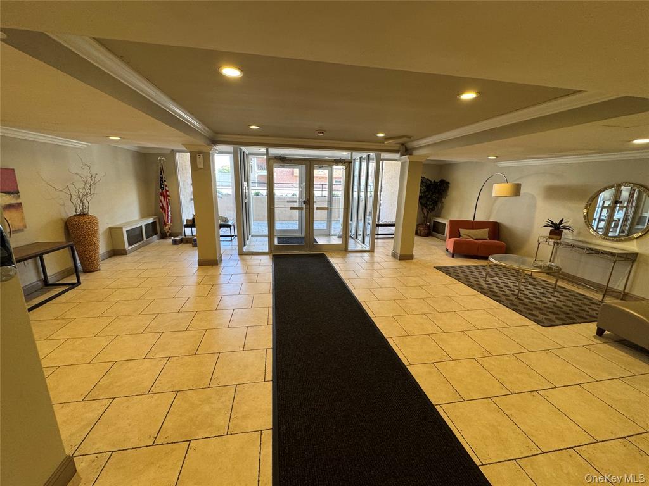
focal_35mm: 14
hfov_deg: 102.1
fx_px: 262
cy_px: 243
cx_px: 324
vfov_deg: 85.7
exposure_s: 1/120
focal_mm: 2.22
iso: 160
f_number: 2.2
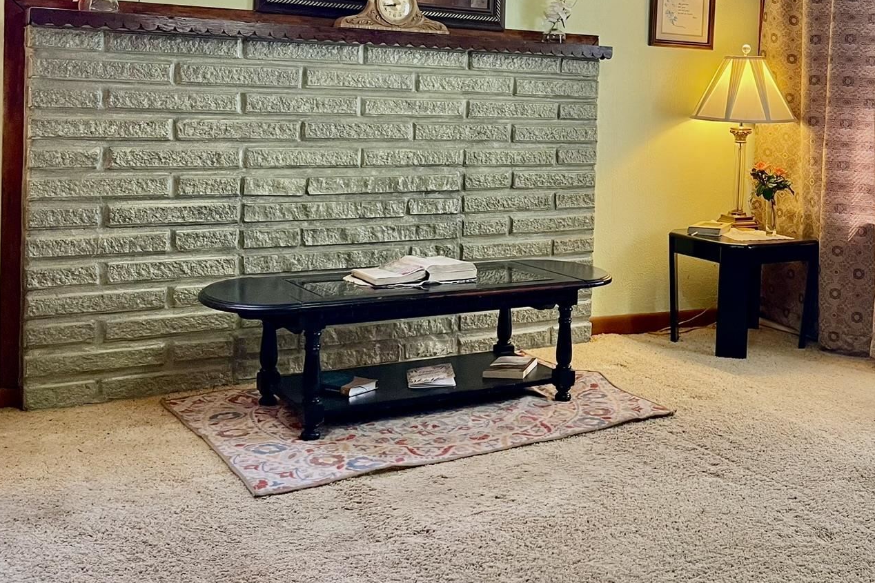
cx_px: 656
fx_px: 1021
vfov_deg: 31.1
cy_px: 113
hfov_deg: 44.8
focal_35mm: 42
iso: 125
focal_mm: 5.1
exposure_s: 1/60
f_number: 1.6
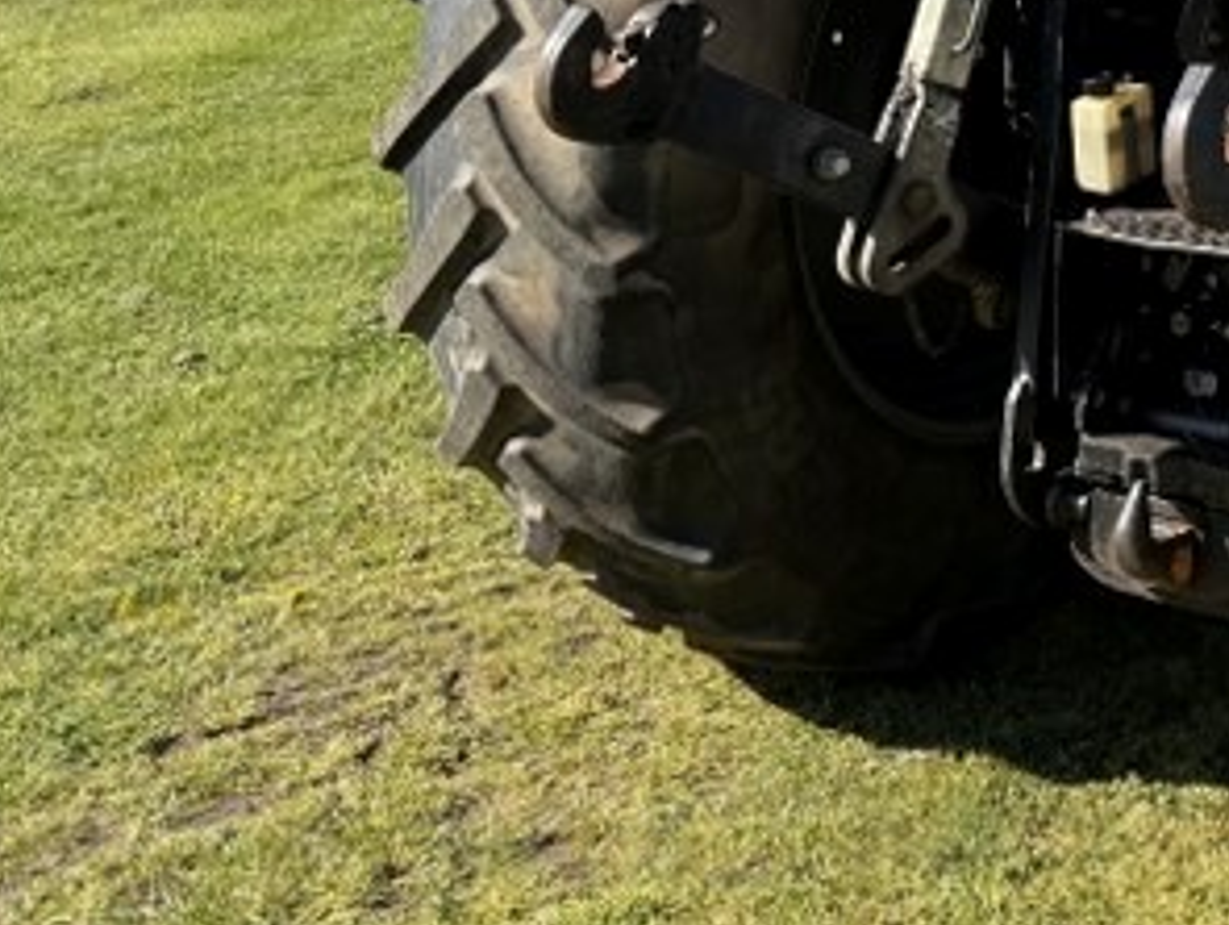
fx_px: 2311
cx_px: 1437
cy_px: -312
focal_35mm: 65
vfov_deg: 20.5
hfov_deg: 26.7
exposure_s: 1/2525
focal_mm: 6.76
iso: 80
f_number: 1.78
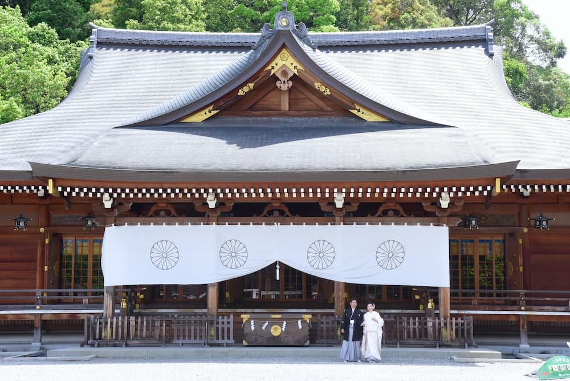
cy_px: 190
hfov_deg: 28.8
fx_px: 1109
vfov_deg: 19.5
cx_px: 285
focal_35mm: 70
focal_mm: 70
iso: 1600
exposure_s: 1/250
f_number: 16
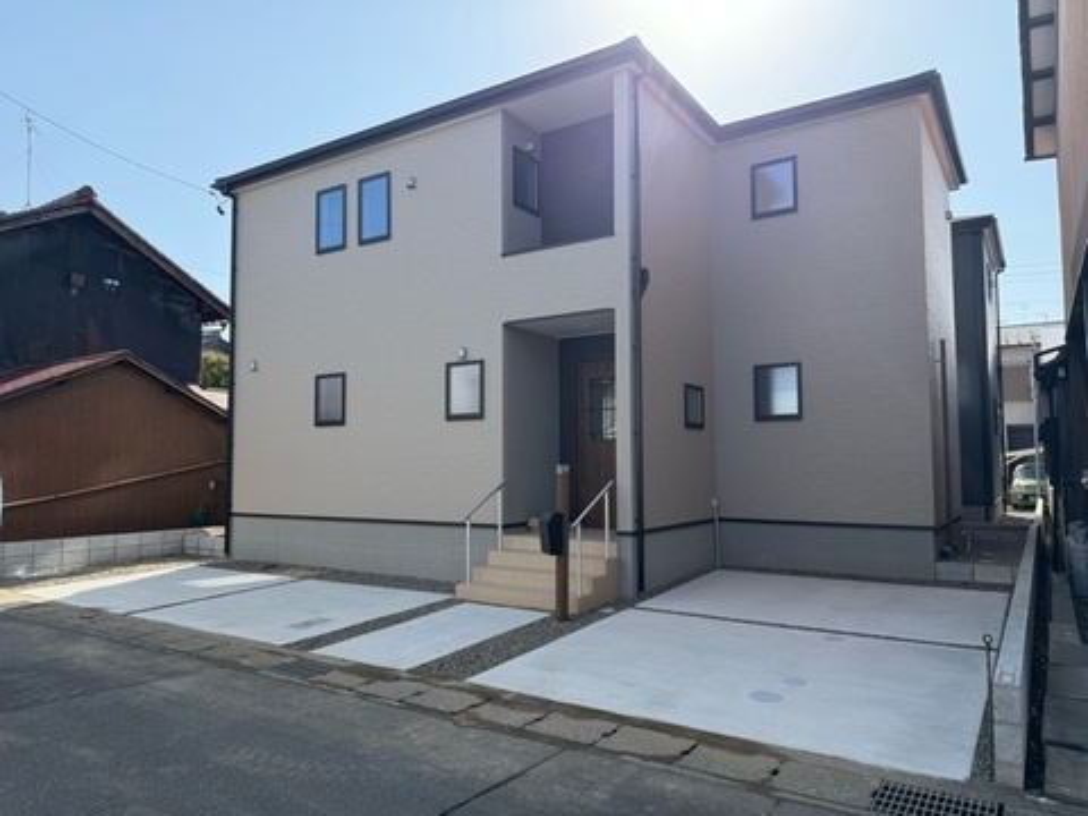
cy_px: 408
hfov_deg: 71.6
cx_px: 544
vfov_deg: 56.8
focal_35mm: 24
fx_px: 754
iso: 100
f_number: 1.78
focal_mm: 6.76
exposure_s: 1/3145
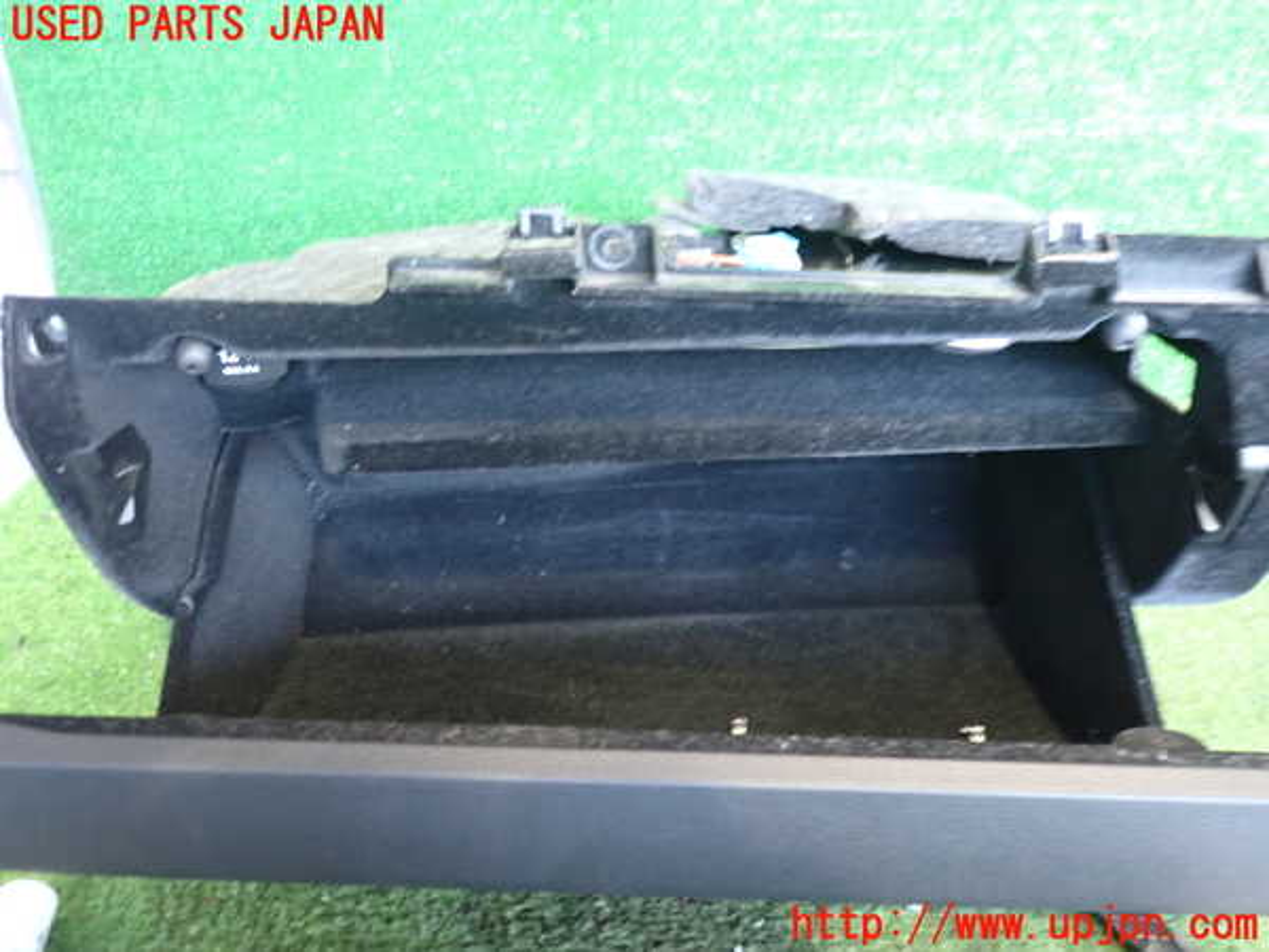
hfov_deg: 60.0
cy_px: 476
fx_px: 1100
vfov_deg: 46.8
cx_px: 634
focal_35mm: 30
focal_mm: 5.4
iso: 800
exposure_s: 1/25
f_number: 2.3
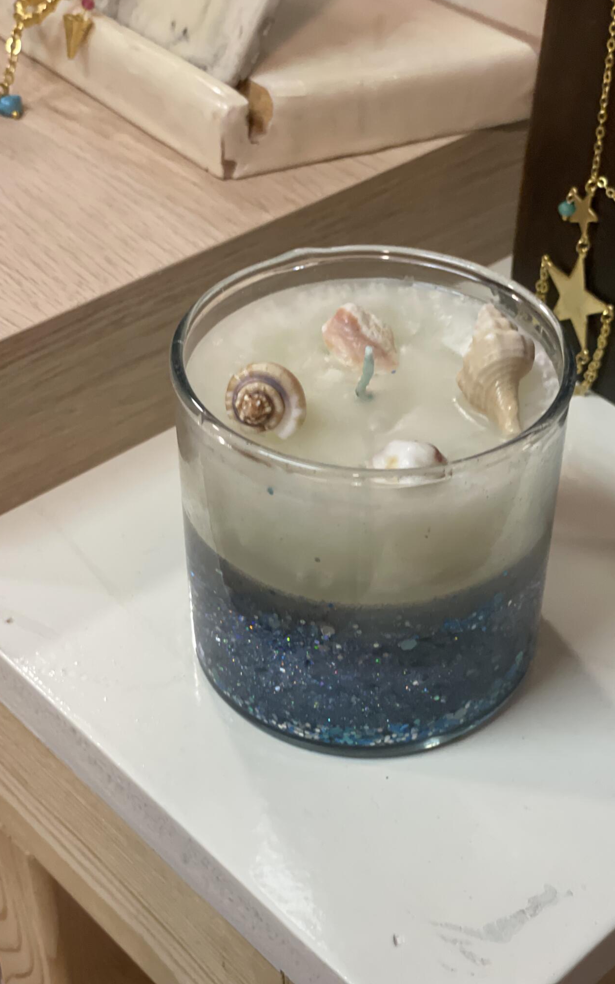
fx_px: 1502
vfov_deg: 36.3
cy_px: 485
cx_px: 314
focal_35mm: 56
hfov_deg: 23.1
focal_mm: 6
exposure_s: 1/100
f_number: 2
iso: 200
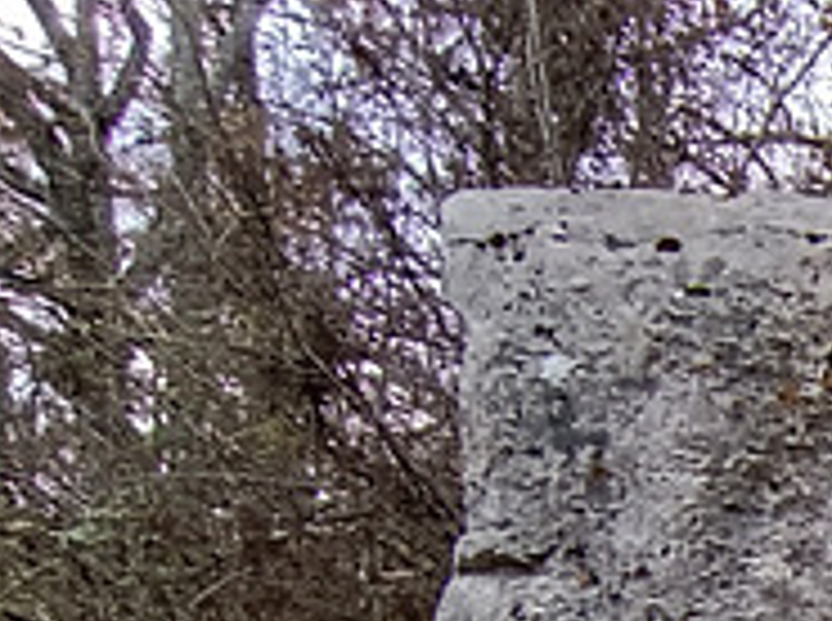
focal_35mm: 70
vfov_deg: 17.6
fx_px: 1679
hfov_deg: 18.2
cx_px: 1677
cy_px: 1066
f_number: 2.2
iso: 353
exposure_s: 1/100
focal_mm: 1.65
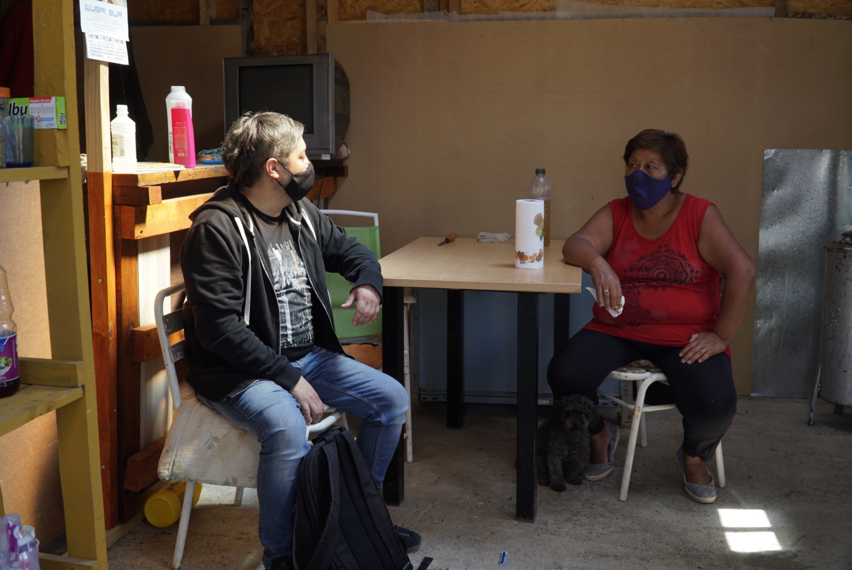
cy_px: 285
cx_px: 426
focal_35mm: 33
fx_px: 782
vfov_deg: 40.0
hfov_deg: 57.2
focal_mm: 22
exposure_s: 1/160
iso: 160
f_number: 4
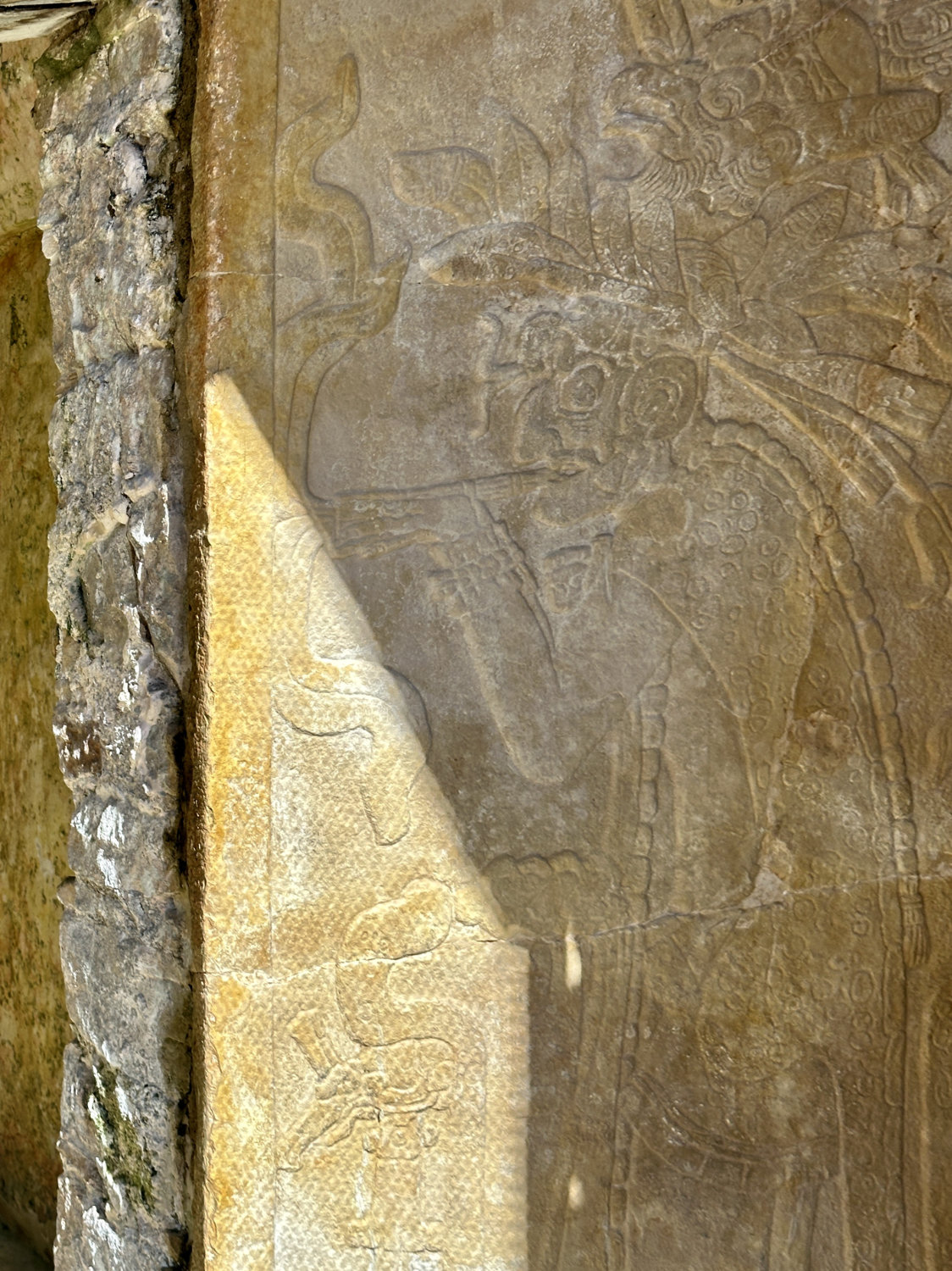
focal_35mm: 48
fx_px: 1761
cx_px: 476
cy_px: 636
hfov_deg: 30.2
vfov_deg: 39.7
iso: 64
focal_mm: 6.9
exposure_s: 1/779
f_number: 1.8
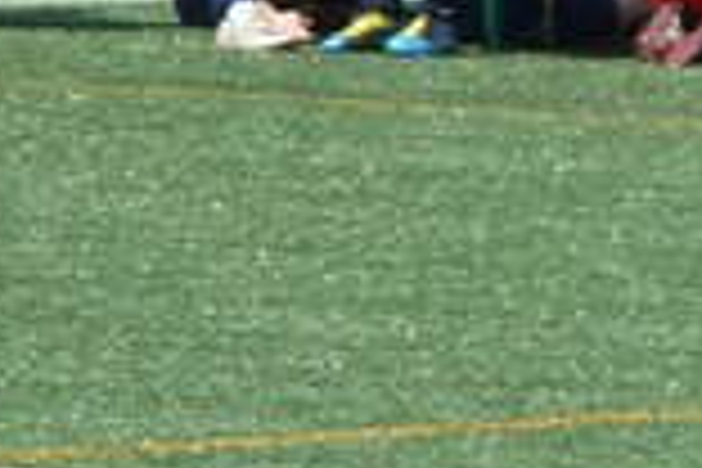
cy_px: 128
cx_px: -801
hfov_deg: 2.0
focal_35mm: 1050
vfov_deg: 1.3
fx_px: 20473
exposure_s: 1/640
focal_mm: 37
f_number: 4.6
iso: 160
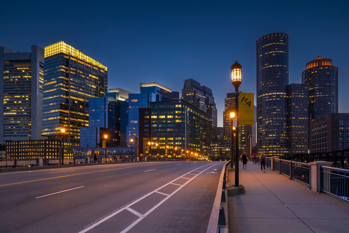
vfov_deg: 53.1
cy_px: 116
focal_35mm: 24
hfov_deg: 73.7
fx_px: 233
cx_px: 174
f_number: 5.6
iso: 3200
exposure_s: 1/25
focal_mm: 15.9
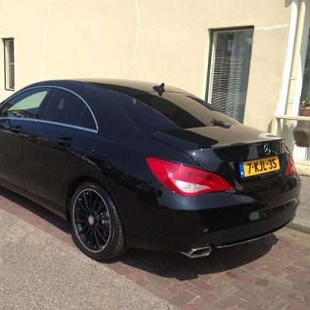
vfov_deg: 41.9
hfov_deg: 41.5
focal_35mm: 40
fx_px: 405
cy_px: 152
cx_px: 115
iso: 50
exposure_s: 1/1355
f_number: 2.4
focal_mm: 4.13
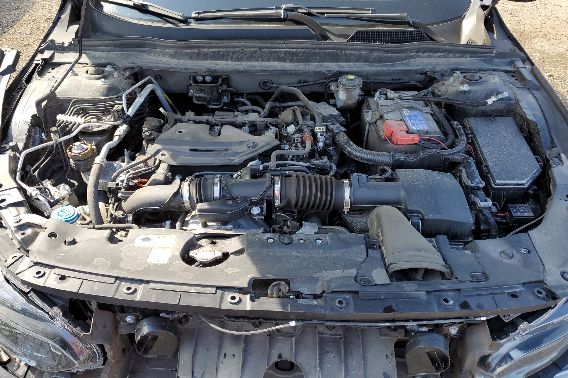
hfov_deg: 65.5
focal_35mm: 28
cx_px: 279
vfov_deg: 46.4
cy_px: 182
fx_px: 442
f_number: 1.5
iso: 50
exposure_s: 1/476
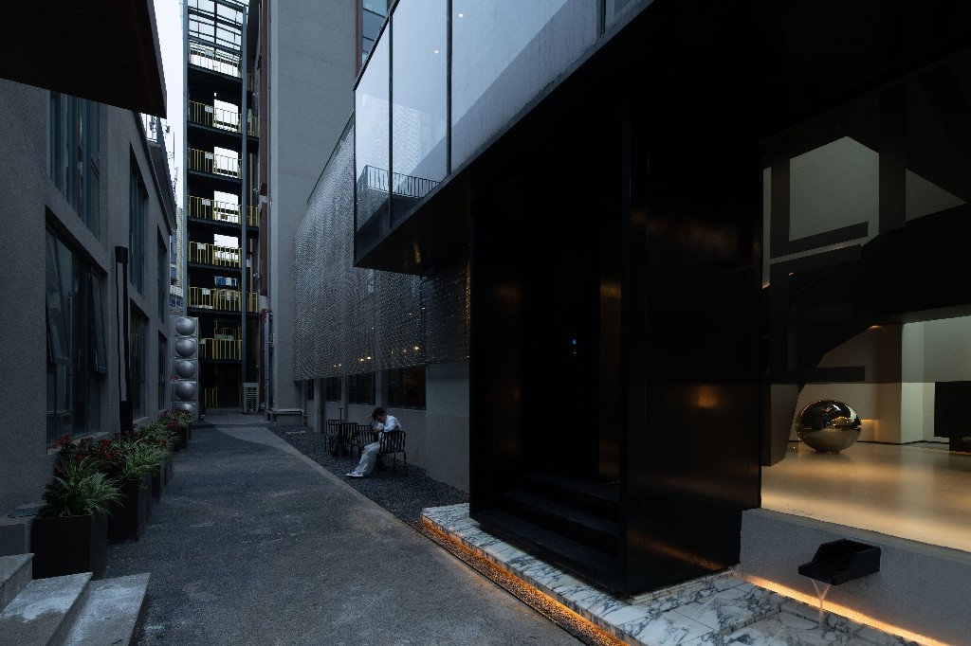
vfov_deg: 70.4
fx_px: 458
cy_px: 323
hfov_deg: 93.3
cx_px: 486
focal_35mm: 17
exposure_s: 1/6
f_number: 9
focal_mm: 17
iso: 100
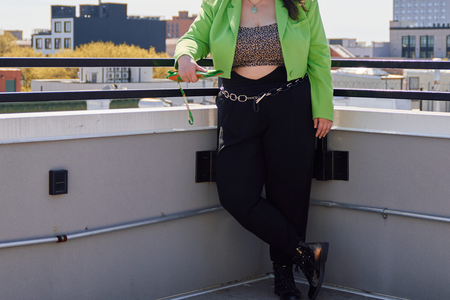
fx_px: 950
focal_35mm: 76
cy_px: 97
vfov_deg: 17.9
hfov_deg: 26.6
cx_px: 278
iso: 200
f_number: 2.8
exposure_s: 1/2500
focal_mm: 33
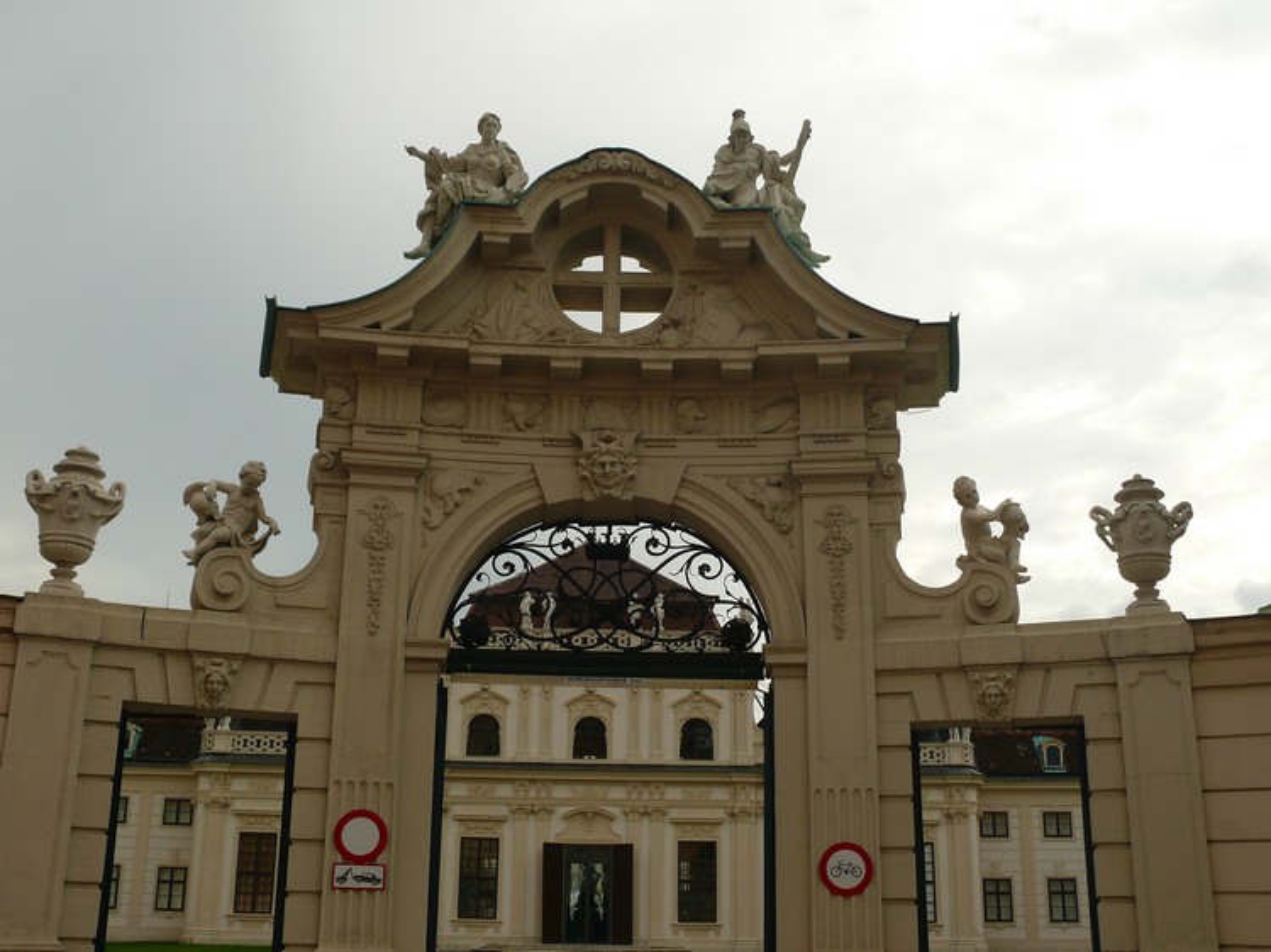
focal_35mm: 38
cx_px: 636
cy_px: 476
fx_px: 1395
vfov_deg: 37.7
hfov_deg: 49.0
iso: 100
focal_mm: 8.1
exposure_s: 1/200
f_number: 5.6
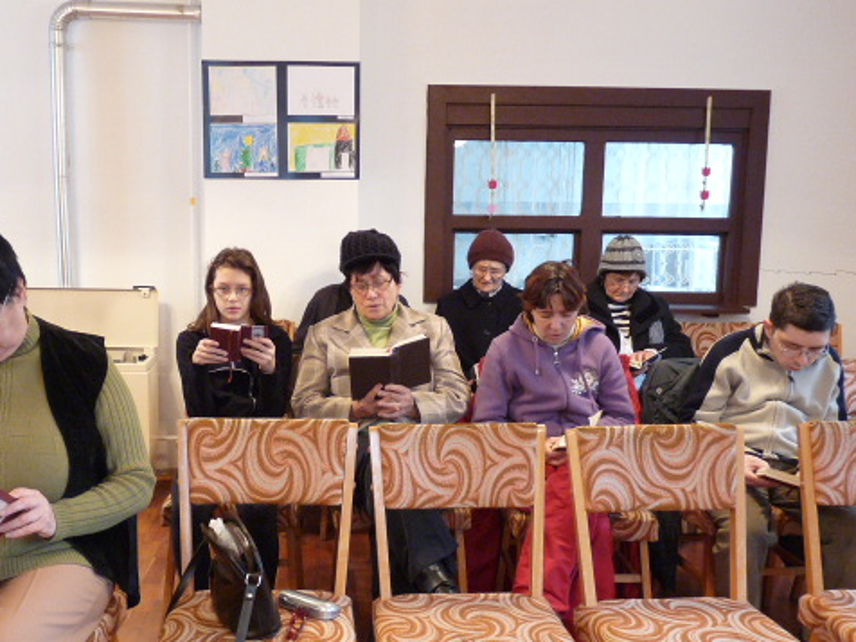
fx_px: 964
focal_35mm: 39
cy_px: 372
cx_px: 351
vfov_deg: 36.7
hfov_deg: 47.6
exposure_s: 1/13
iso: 400
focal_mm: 4.8
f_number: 2.8
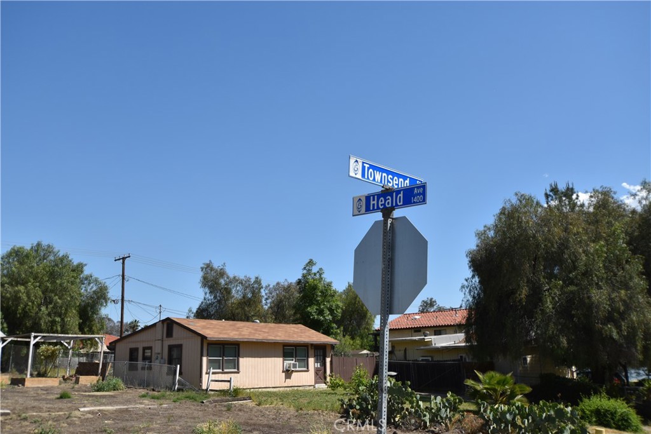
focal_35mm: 36
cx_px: 326
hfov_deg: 53.1
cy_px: 217
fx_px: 651
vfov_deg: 36.9
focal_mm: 24
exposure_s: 1/320
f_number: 9
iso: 200
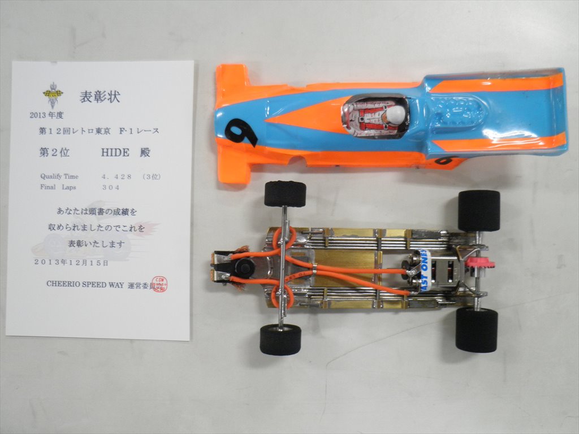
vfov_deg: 49.7
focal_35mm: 28
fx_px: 468
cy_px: 217
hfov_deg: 63.4
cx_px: 290
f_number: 3.2
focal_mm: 5
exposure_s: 1/20
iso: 200
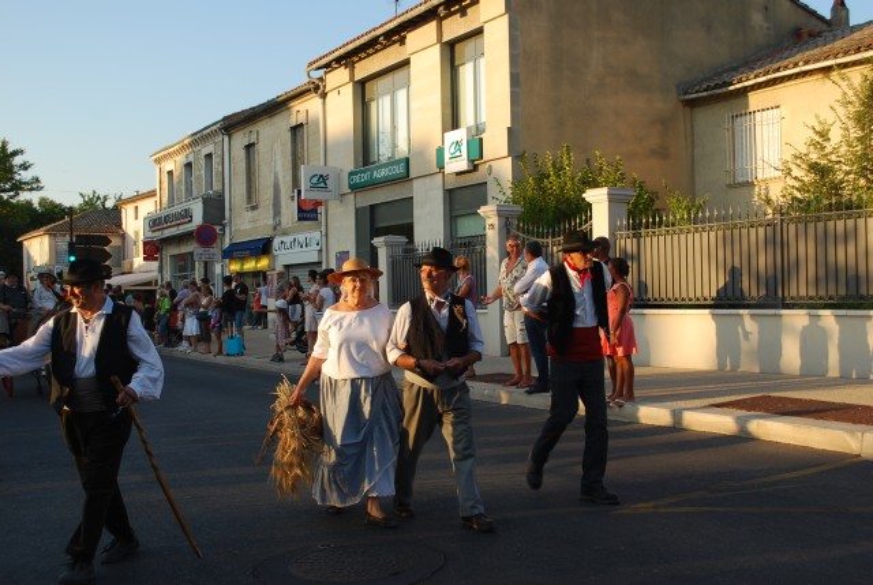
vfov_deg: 34.3
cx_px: 436
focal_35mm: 39
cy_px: 292
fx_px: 947
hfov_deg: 49.5
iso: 100
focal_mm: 26
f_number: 5.6
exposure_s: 1/125
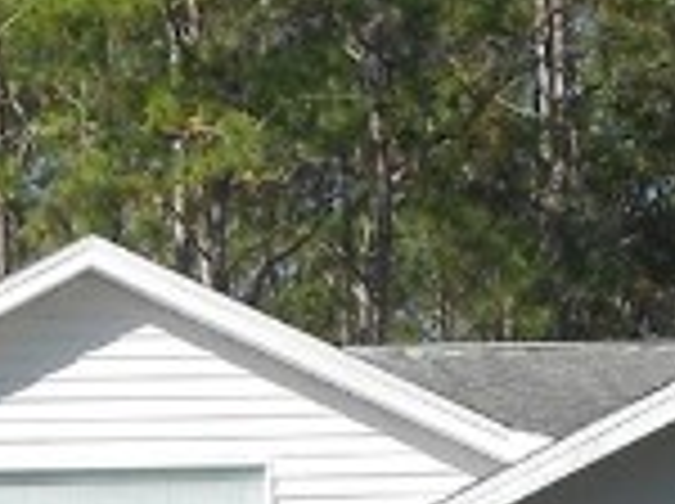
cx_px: 130
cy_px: 770
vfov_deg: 6.7
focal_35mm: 219
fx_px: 4264
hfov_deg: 9.0
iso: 80
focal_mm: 5.8
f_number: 3.6
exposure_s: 1/640
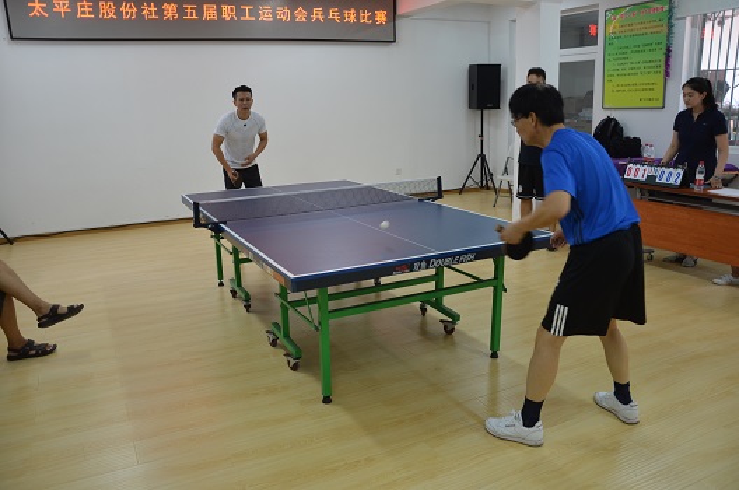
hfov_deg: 67.5
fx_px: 553
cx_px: 370
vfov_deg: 47.8
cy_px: 245
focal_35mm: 27
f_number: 4
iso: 400
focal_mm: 18
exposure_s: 1/60
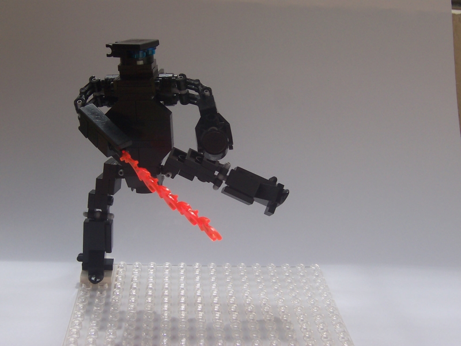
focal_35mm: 67
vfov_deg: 21.9
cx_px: 230
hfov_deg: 29.0
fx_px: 892
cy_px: 173
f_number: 4
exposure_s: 1/125
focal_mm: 10.4
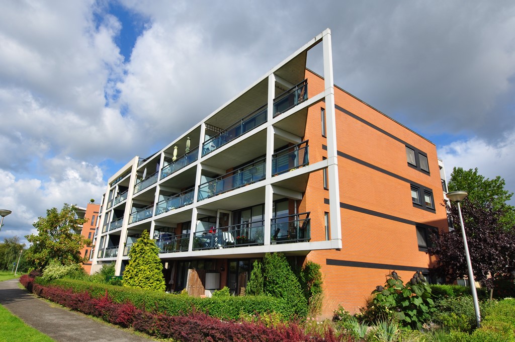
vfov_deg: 59.4
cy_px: 171
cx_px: 258
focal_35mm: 21
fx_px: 300
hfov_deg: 81.3
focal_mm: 14
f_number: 10
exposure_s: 1/400
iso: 200
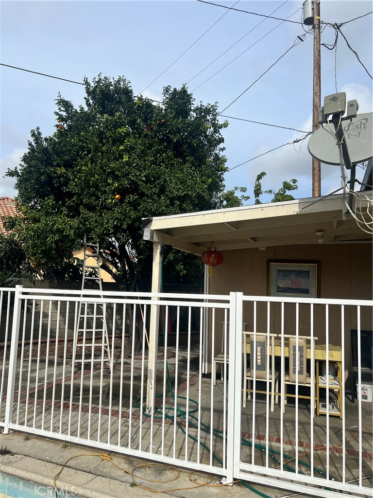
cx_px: 186
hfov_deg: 53.1
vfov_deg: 67.3
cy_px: 249
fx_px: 374
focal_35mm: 26
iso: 50
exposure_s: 1/5587
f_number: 1.5
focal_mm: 5.7
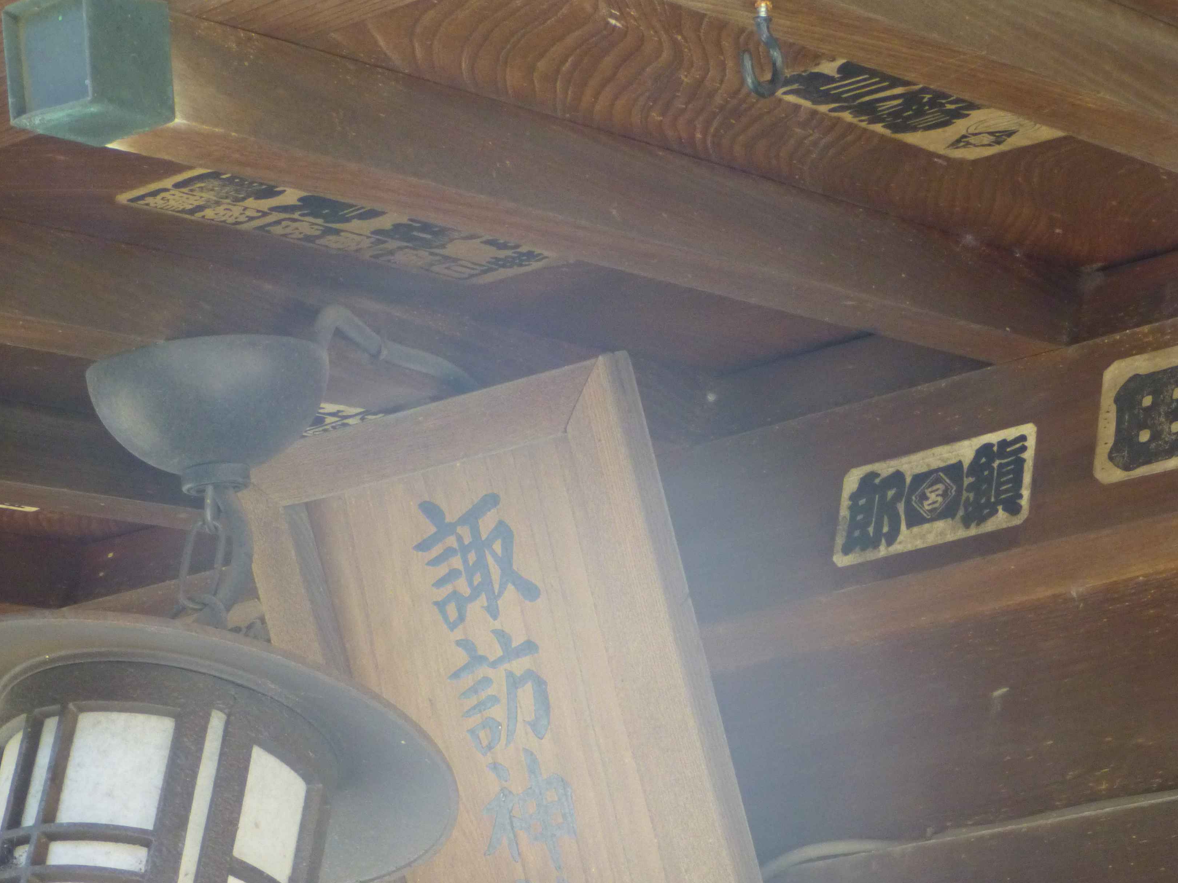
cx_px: 590
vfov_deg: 12.0
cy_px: 762
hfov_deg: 16.0
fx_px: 4186
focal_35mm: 123
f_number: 5.2
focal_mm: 16.5
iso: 400
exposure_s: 1/80
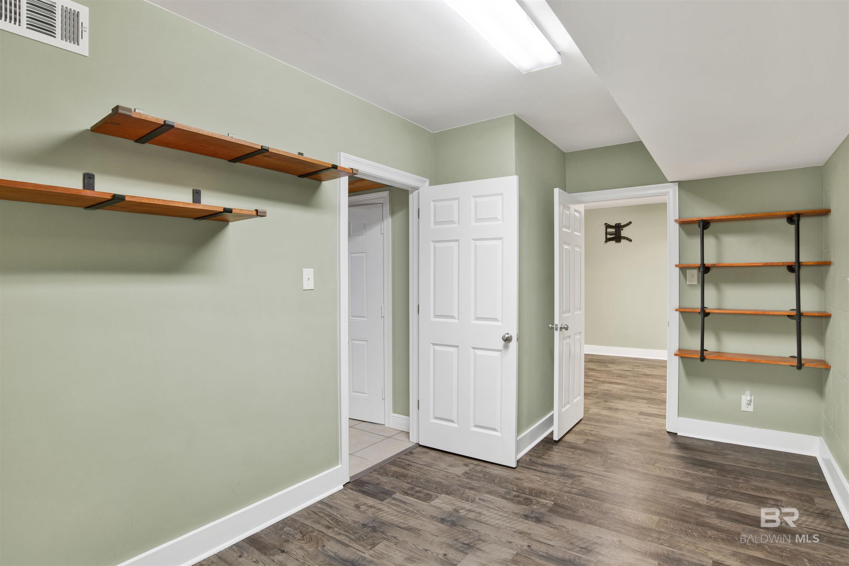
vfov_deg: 67.4
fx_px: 424
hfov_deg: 90.0
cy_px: 283
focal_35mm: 18
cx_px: 424
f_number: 11
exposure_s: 1/1.67
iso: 200
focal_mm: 18
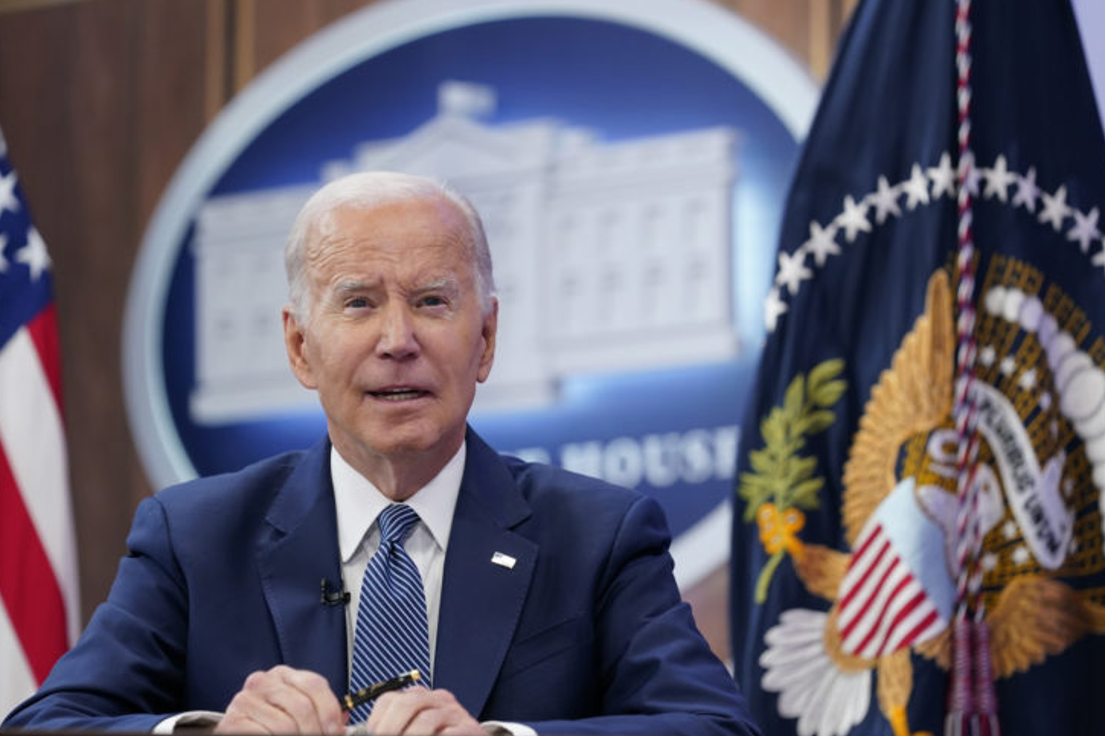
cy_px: 381
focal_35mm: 212
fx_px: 6505
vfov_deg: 6.5
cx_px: 540
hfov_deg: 9.7
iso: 2000
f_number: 3.5
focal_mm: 200
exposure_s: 1/250
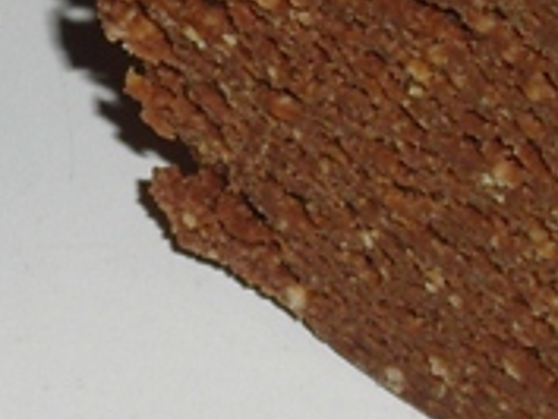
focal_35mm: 208
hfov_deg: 9.4
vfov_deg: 7.1
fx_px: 3355
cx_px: -142
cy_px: 161
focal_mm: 6.3
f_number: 3.1
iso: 100
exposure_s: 1/60
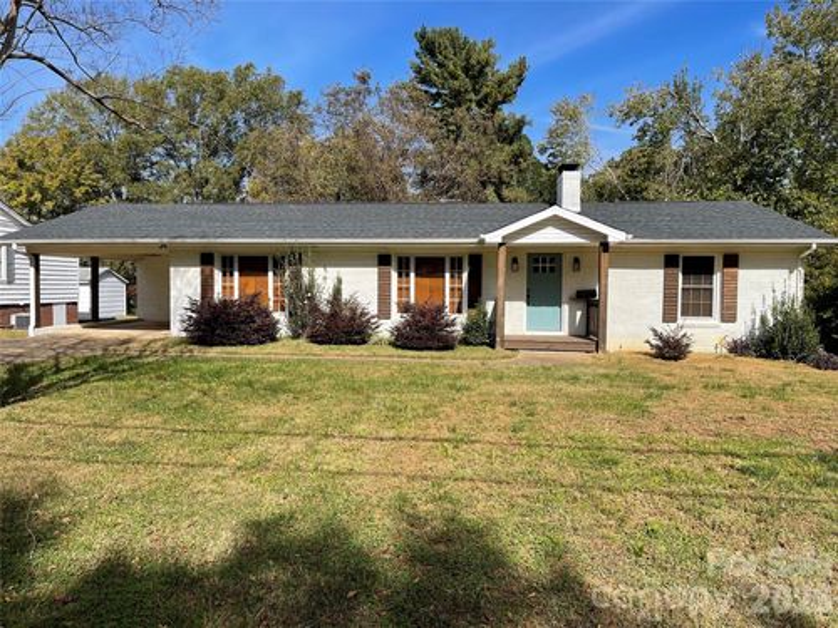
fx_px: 605
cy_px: 314
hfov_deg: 69.4
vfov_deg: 54.9
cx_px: 419
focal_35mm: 25
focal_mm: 5.1
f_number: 1.6
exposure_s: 1/3257
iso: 32
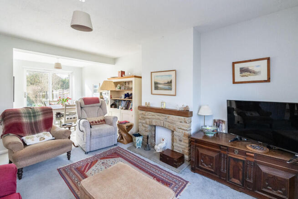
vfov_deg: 72.1
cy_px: 100
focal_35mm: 16
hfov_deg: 94.9
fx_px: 137
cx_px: 149
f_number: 8
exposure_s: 1/320
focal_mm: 16.5
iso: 2000
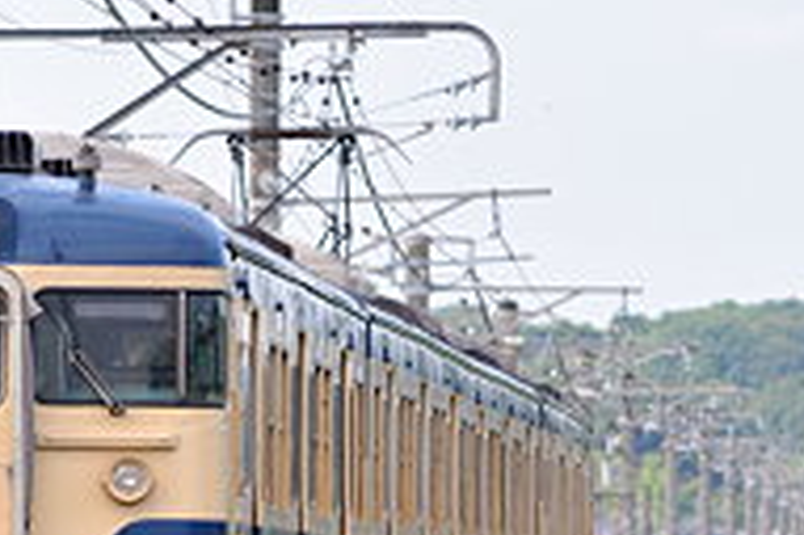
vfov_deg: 1.9
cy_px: 491
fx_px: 15731
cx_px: 185
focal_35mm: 705
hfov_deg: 2.9
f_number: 4.5
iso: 400
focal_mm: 200
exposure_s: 1/1600
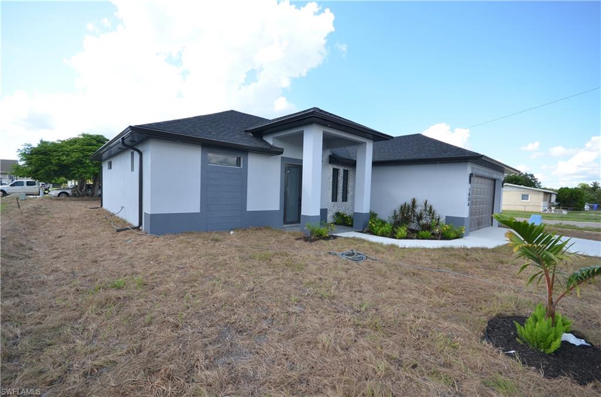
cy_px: 198
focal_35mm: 15
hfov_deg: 100.5
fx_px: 250
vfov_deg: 77.0
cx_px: 300
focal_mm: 10
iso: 200
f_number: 7.1
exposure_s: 1/200
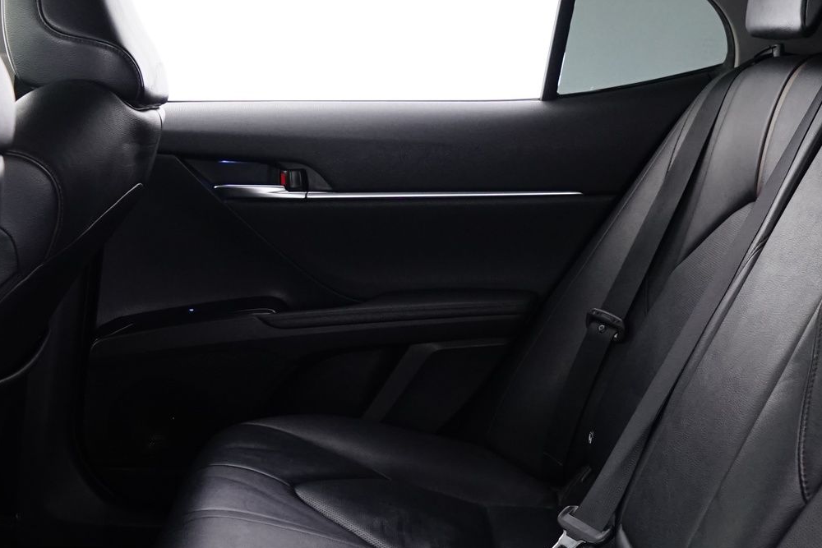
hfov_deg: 33.3
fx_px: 1370
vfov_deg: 22.6
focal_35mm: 60
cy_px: 342
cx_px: 492
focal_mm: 24
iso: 1600
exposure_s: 1/8
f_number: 5
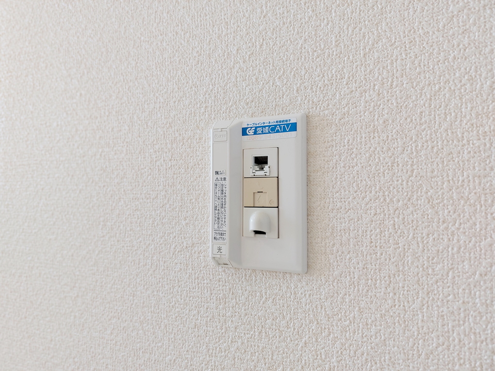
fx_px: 343
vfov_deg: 56.8
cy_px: 186
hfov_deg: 71.6
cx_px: 248
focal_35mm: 24
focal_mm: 5.23
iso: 32
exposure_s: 1/24
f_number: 1.8
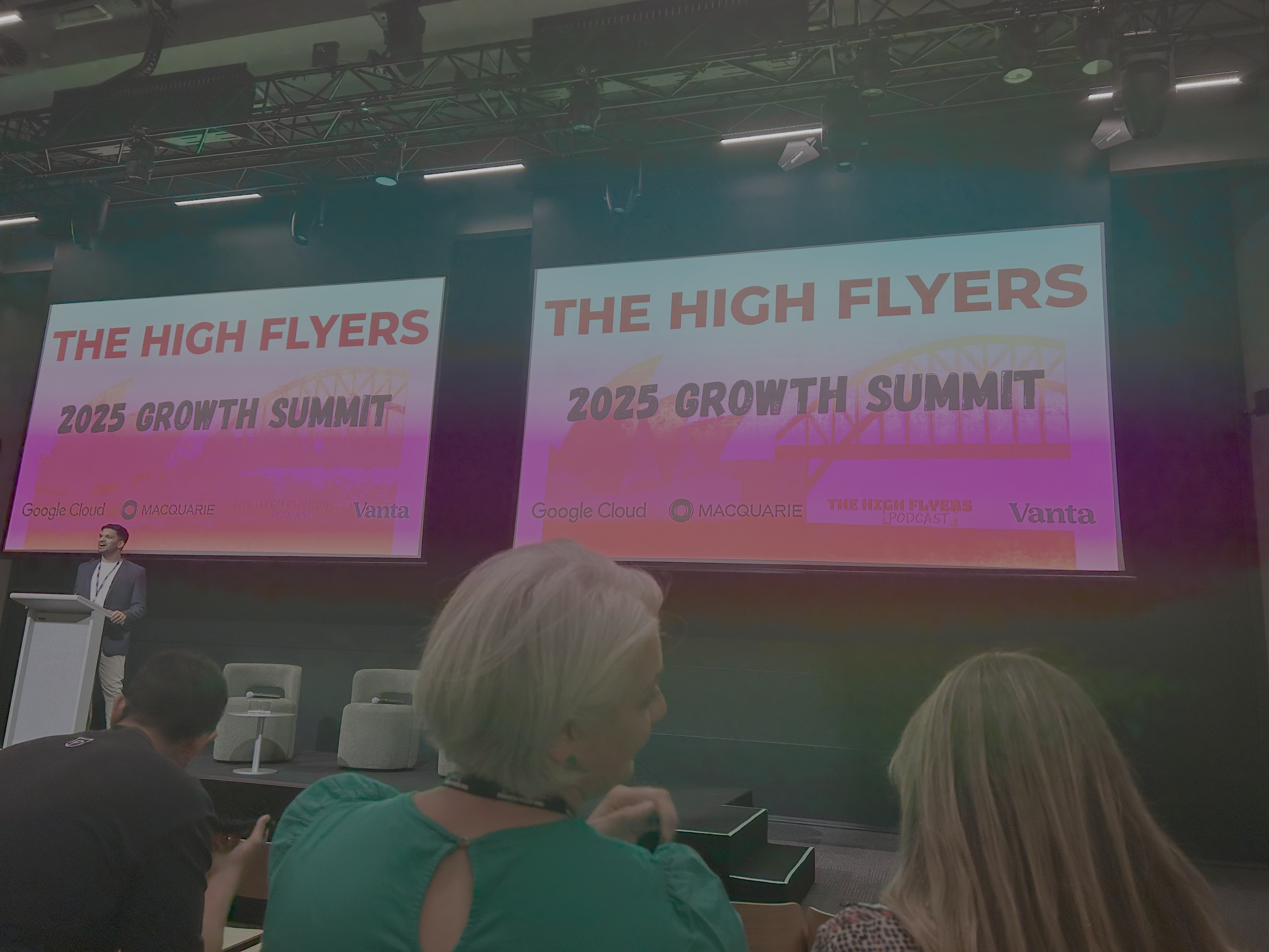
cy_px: 476
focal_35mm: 26
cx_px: 634
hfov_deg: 67.3
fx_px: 953
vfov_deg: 53.1
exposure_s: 1/100
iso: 40
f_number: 1.5
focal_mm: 5.7
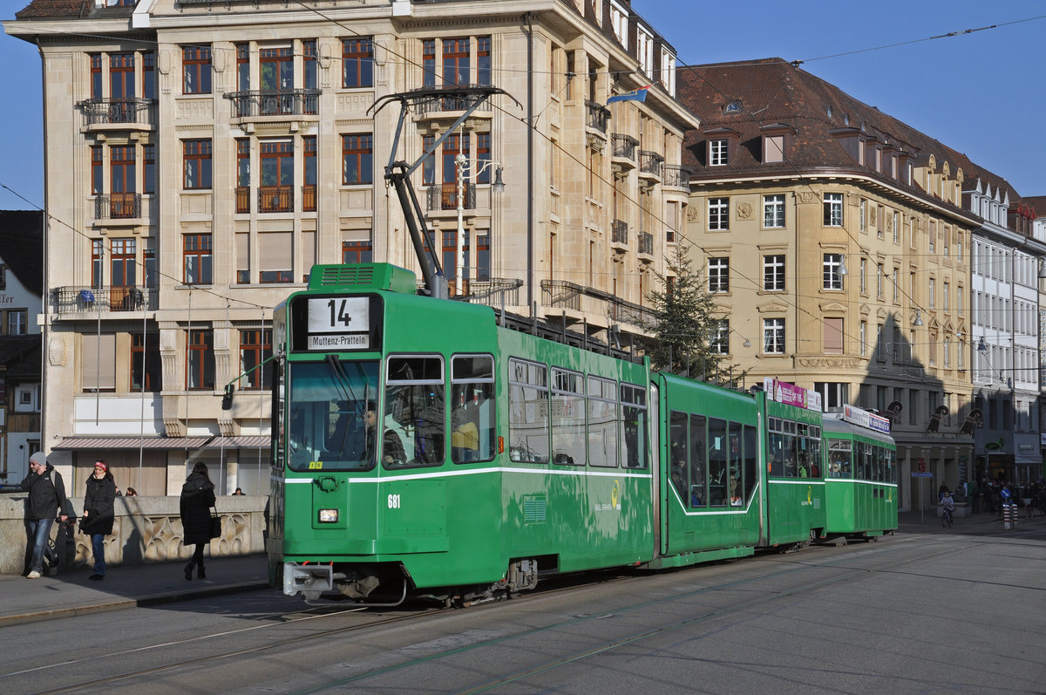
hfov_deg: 30.5
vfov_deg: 20.6
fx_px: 1915
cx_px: 523
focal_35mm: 66
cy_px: 348
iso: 250
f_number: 10
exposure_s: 1/800
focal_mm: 44
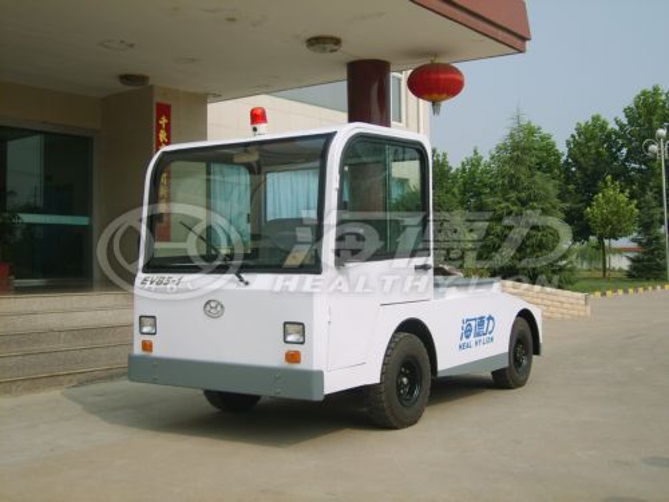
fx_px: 831
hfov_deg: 43.9
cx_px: 334
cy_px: 251
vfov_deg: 33.6
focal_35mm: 43
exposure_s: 1/180
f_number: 7.7
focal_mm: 7.2
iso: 50
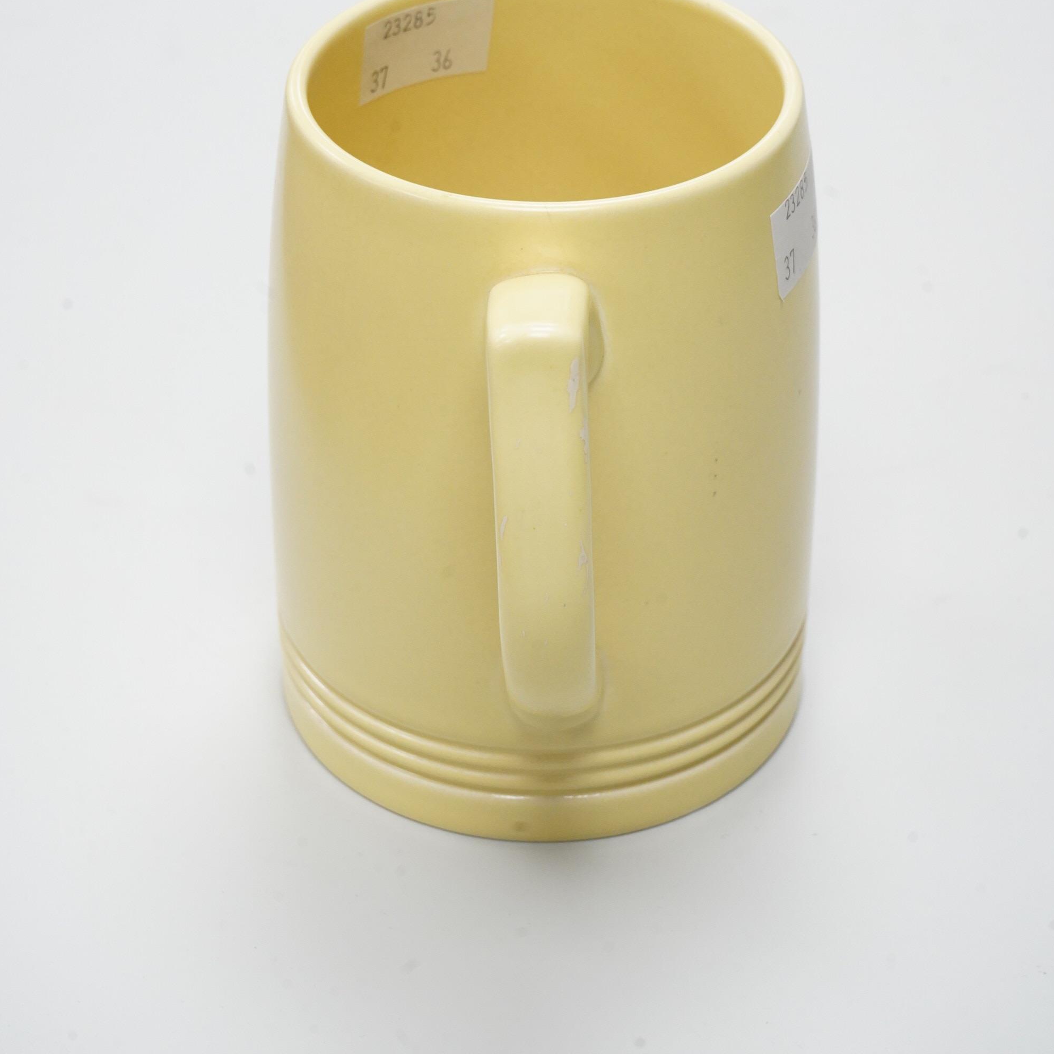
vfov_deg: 19.3
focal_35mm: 90
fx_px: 3100
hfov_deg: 19.3
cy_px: 430
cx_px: 529
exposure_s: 1/80
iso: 4000
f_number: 13
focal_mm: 70
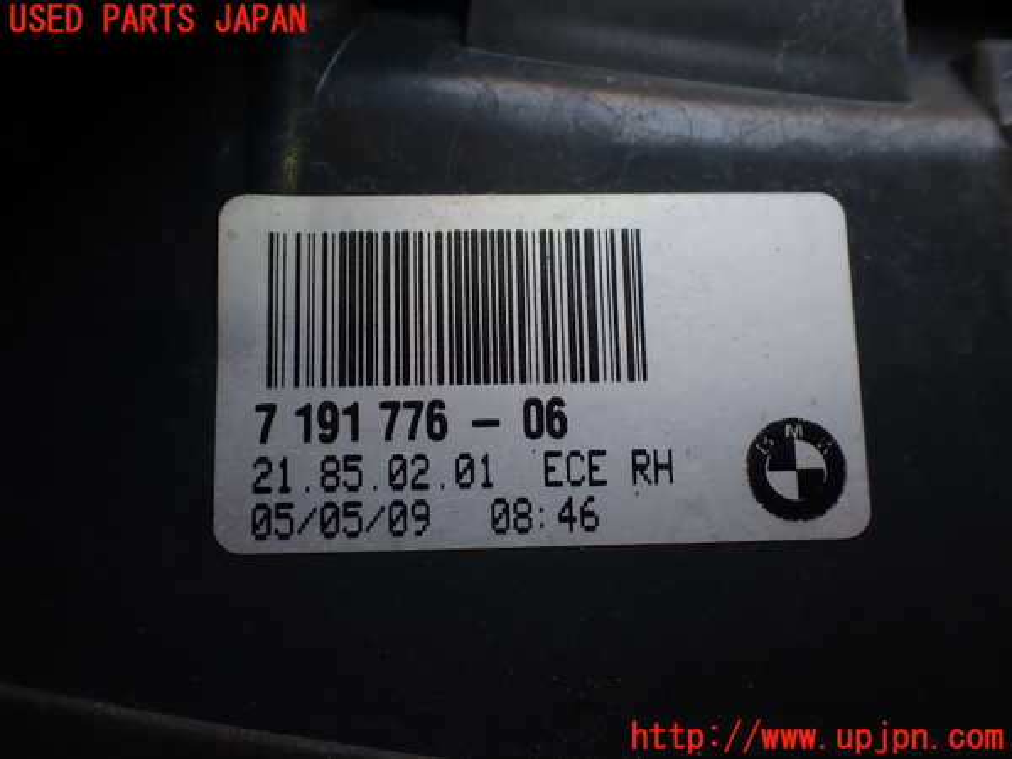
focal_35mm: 30
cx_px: 506
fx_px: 877
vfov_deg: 46.8
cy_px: 380
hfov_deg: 60.0
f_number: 2.3
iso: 100
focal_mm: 5.4
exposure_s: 1/160
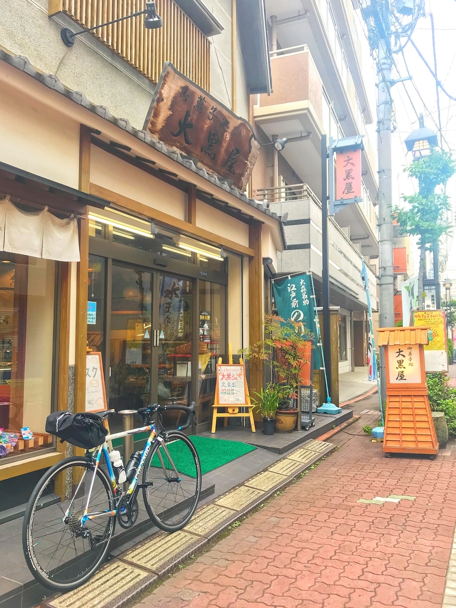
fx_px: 492
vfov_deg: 63.4
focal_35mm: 28
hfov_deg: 49.7
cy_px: 304
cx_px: 228
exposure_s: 1/127
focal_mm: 3.99
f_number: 1.8
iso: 20
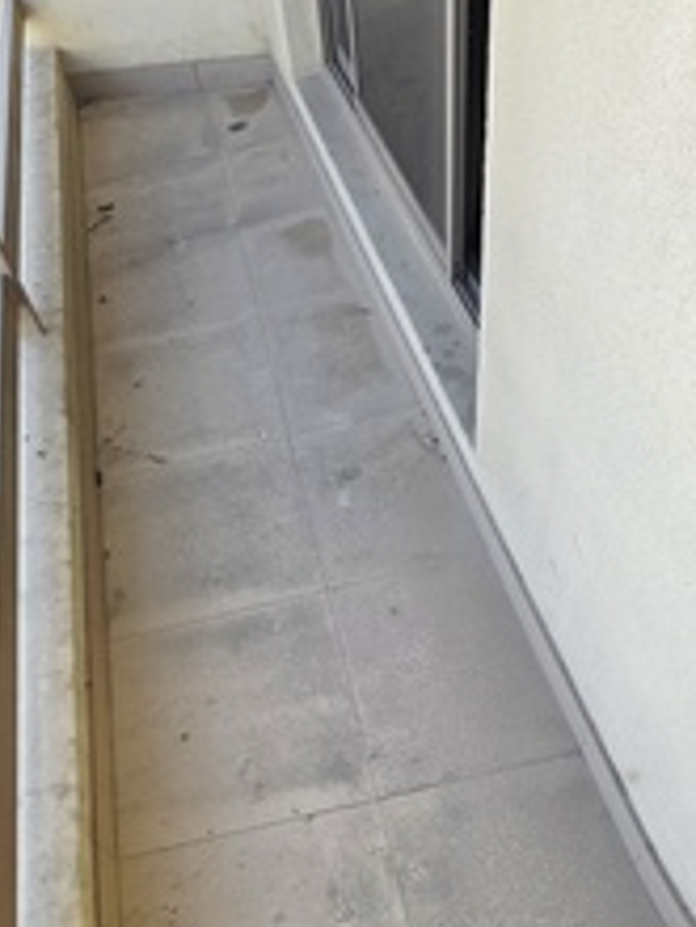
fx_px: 724
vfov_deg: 61.0
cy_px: 714
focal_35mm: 27
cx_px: 314
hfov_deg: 51.3
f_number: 1.9
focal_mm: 2.2
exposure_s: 1/455
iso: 40
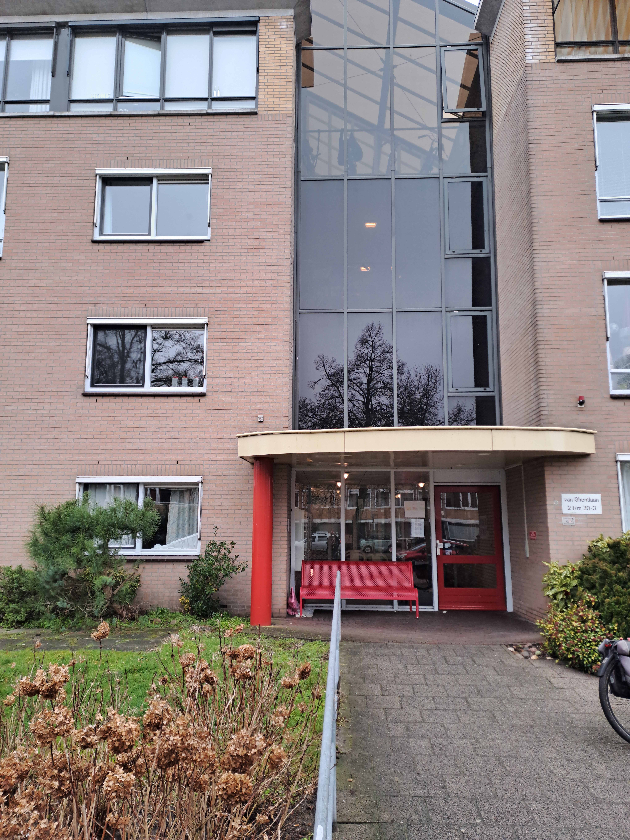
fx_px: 607
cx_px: 315
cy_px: 420
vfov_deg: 69.4
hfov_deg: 54.9
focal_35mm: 25
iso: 40
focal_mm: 4.65
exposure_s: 1/120
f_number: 1.8
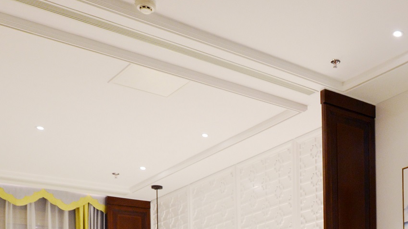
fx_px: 552
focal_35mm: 51
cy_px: 316
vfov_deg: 20.9
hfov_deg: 34.7
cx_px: 454
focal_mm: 14
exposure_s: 1/30
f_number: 2.8
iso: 450
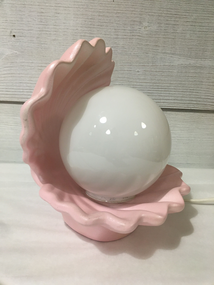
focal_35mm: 29
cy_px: 142
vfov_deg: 61.7
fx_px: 239
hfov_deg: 48.2
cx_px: 107
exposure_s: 1/33
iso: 160
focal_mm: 4.15
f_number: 2.2
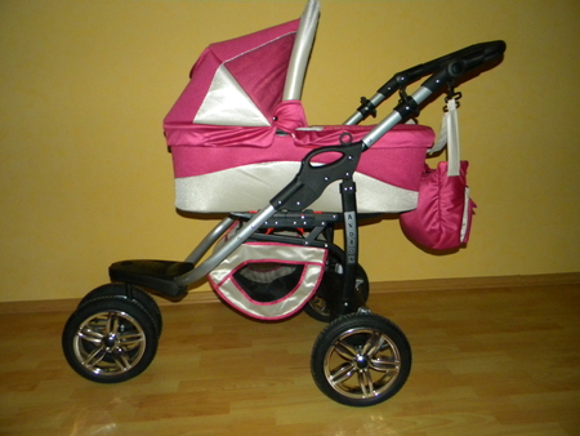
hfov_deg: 63.4
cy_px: 218
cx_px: 290
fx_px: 469
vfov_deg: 49.8
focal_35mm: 28
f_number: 3.5
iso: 400
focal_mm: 5
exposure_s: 1/26
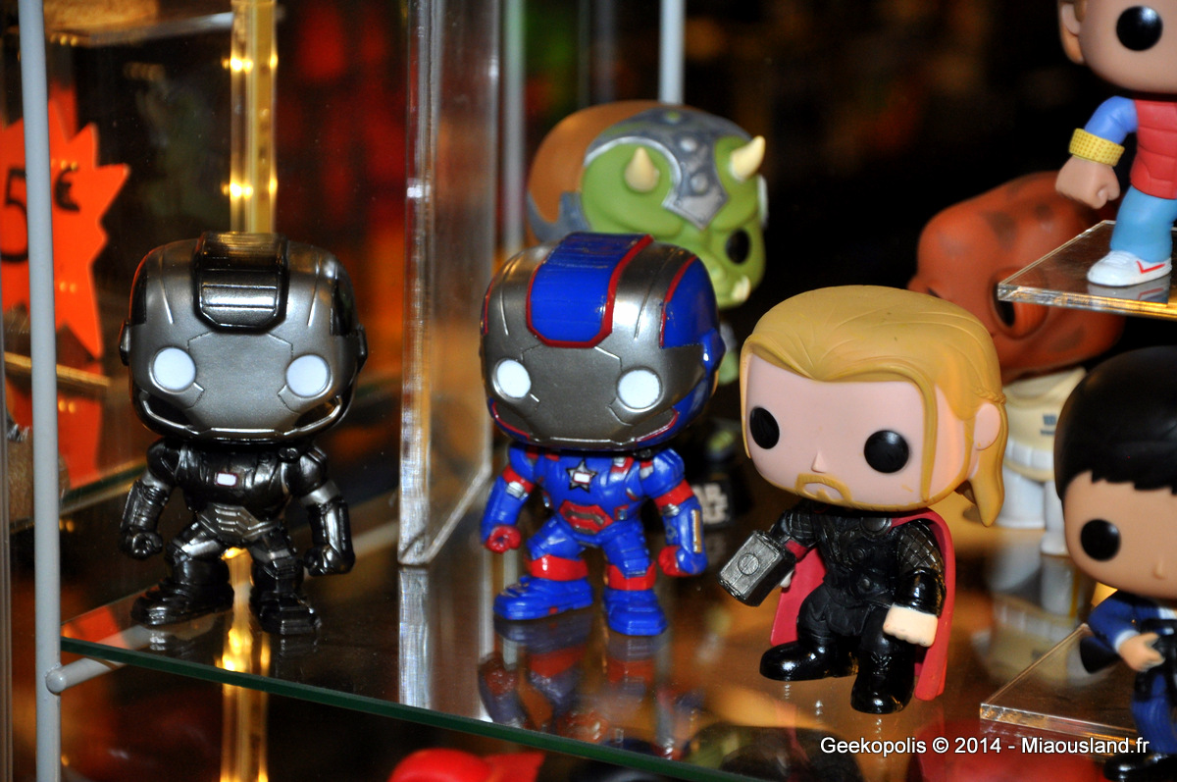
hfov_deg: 14.9
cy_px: 391
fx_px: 4506
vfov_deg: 9.9
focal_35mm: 138
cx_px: 588
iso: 640
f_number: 5.6
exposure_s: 1/60
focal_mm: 92
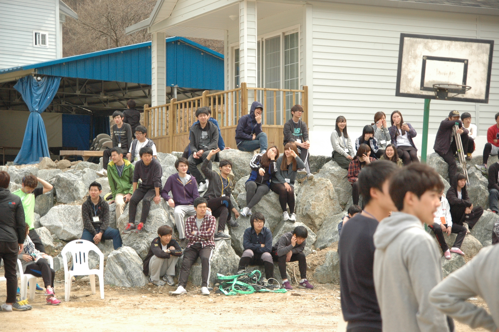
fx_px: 1038
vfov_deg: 18.1
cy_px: 166
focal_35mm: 75
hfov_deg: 27.0
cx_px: 250
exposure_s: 1/4000
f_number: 3.2
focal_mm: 50
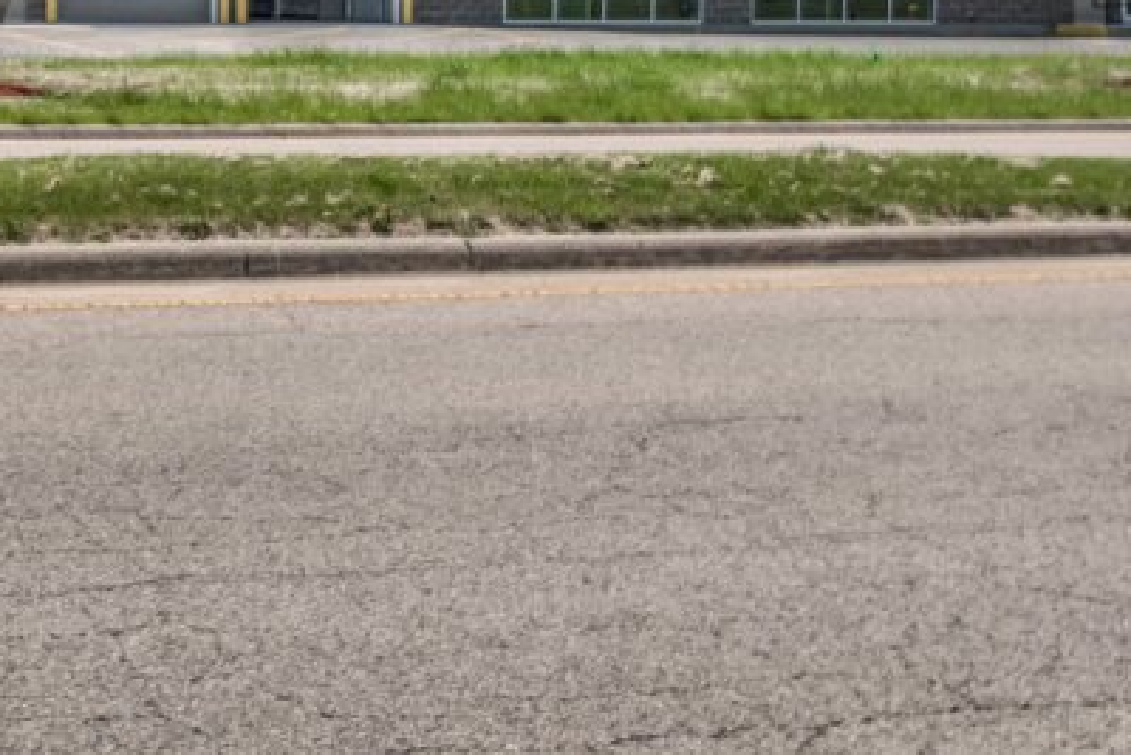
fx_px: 2011
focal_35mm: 64
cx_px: 0
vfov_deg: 20.4
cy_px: -52
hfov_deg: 29.4
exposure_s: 1/5000
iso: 400
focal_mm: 17
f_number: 8
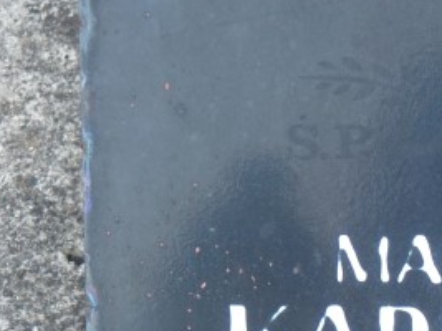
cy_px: 275
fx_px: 2846
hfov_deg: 8.8
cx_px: 472
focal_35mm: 223
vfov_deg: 6.6
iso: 240
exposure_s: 1/45
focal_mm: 16.5
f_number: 3.9
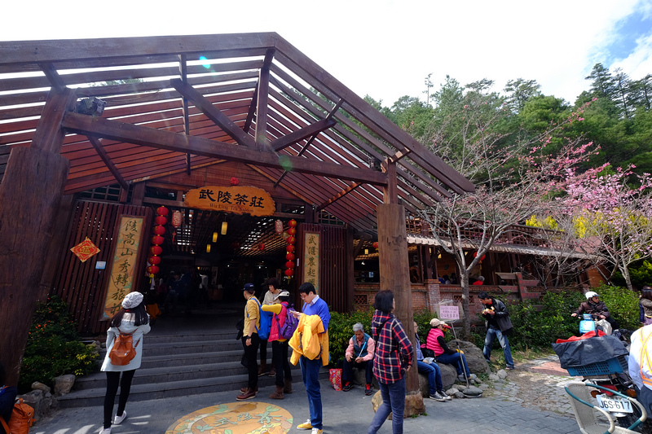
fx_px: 272
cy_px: 217
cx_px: 326
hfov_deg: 100.4
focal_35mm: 15
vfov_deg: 77.3
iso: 400
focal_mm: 10
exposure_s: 1/70
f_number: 9
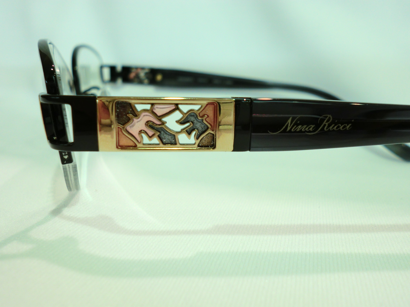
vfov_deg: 44.2
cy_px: 154
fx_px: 379
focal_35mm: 32
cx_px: 205
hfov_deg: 56.8
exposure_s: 1/60
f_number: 3.5
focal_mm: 5.8
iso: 100
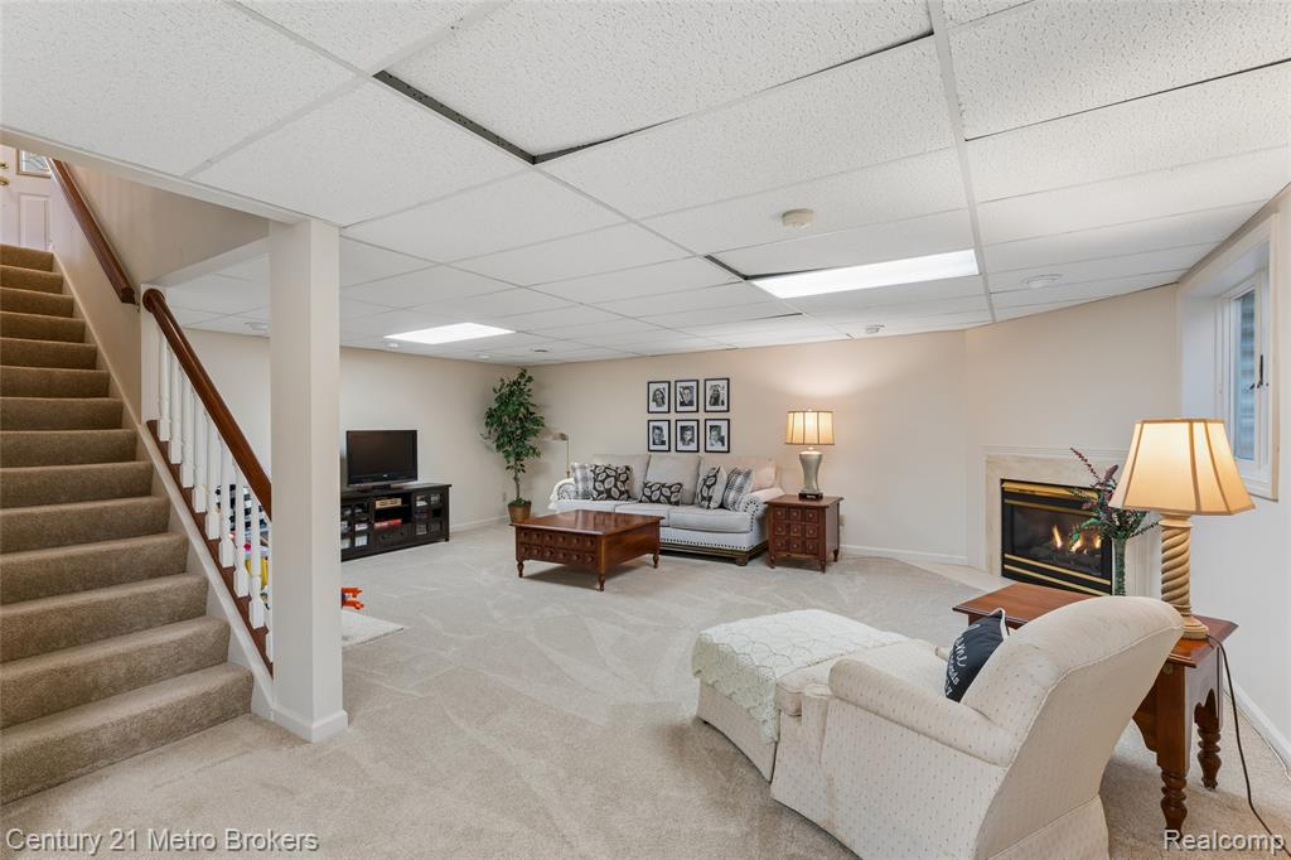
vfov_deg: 73.7
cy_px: 430
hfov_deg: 96.8
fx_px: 574
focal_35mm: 16
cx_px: 646
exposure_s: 1/4
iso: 400
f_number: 13
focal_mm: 16
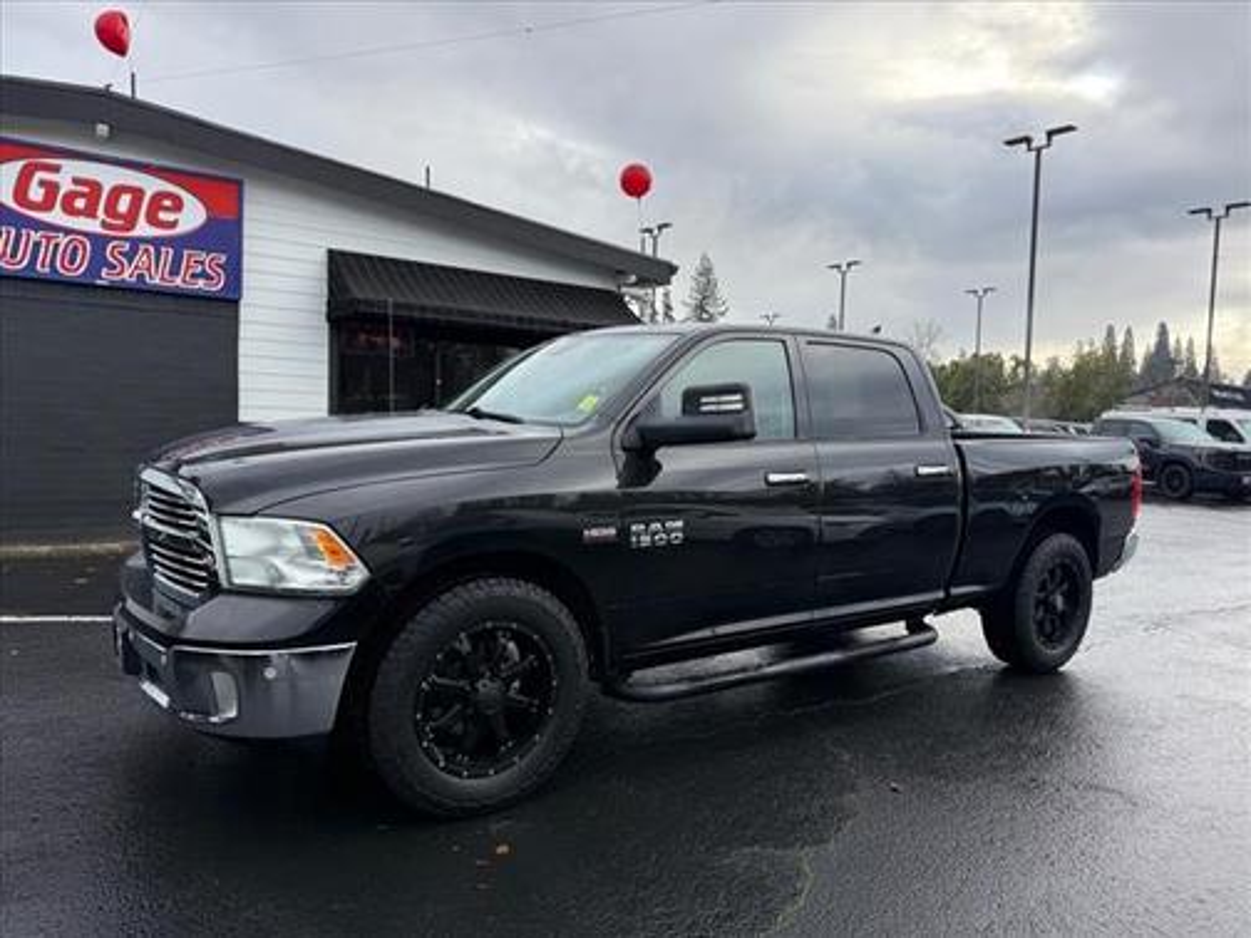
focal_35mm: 24
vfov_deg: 56.8
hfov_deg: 71.6
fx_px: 867
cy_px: 469
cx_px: 626
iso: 80
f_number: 1.78
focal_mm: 6.76
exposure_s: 1/1437
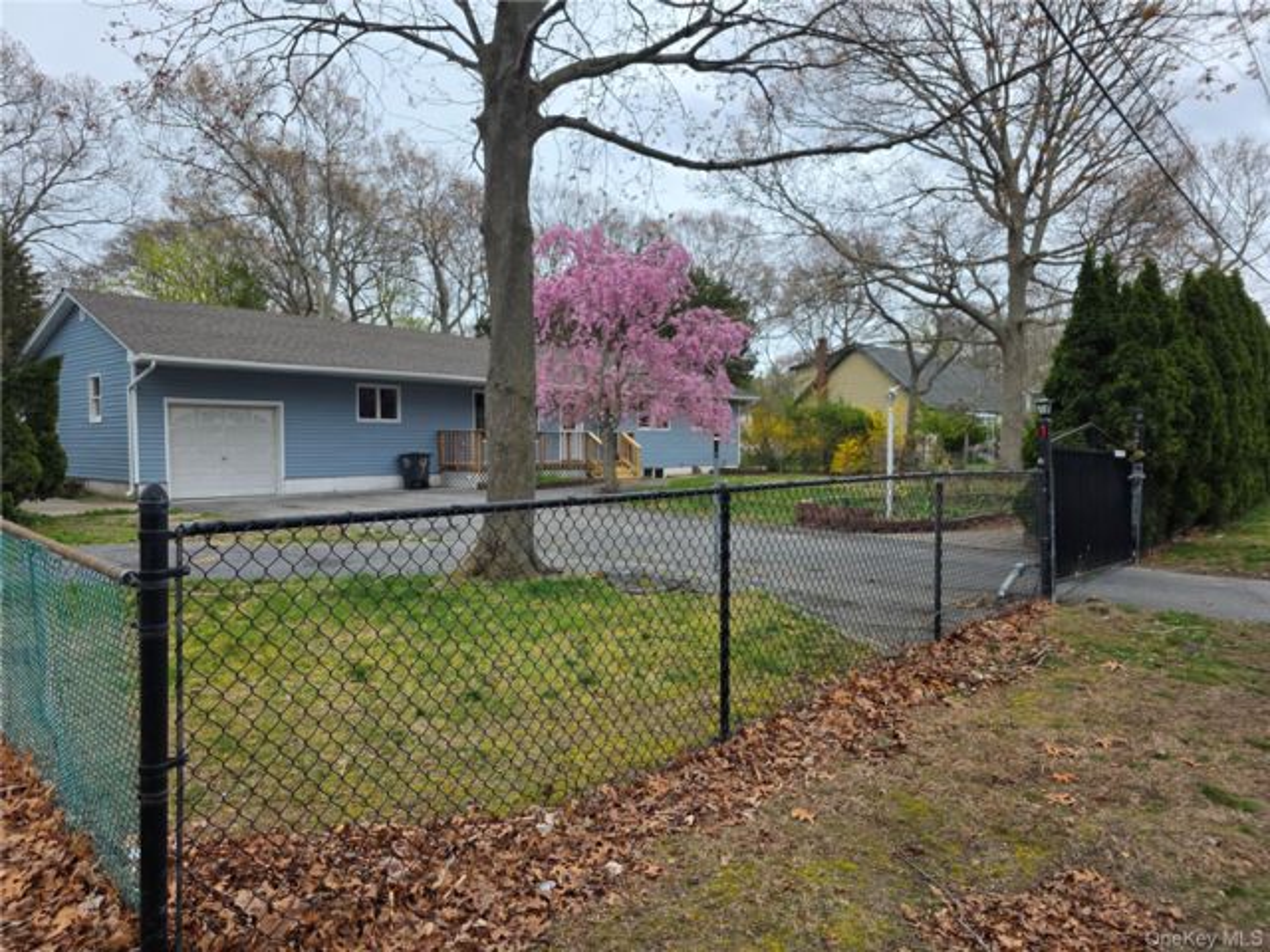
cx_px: 635
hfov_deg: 73.9
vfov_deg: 58.9
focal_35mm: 23
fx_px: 844
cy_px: 476
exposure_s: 1/359
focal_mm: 6.3
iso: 32
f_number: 1.7
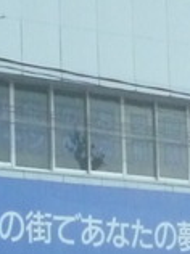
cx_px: 150
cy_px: 254
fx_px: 1380
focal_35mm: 188
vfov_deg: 10.4
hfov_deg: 7.9
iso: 1600
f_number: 8
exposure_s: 1/1300
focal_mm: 9.3
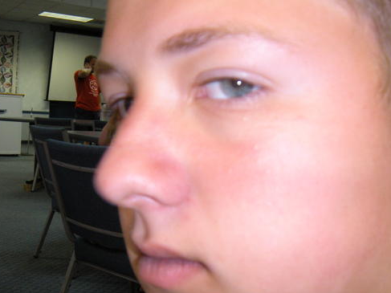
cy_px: 154
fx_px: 519
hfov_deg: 41.1
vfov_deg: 31.5
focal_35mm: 46
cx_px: 232
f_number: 3.8
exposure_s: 1/30
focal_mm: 5.9
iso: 200
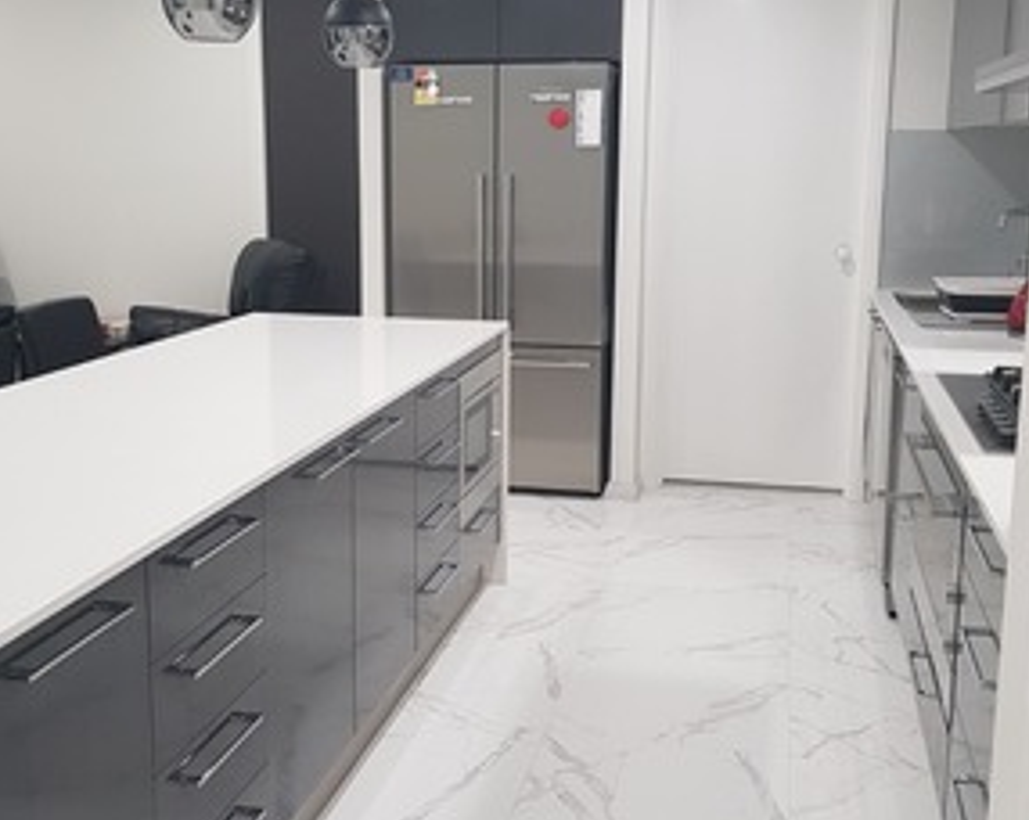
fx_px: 973
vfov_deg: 45.7
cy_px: 417
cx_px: 471
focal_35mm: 32
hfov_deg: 55.7
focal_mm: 4.2
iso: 160
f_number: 1.7
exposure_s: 1/50
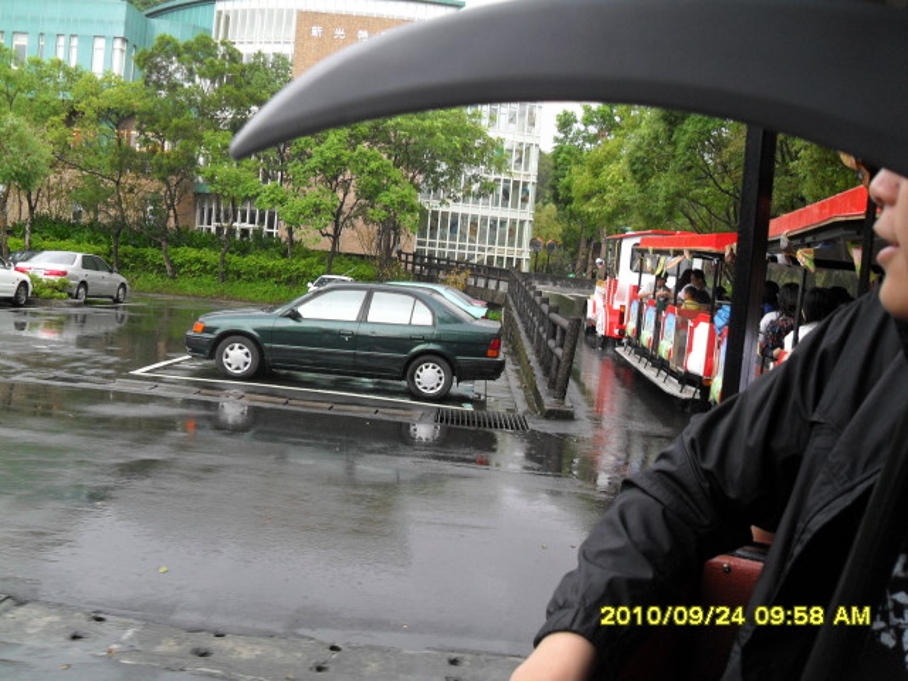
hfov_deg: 52.6
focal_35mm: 35
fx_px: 918
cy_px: 340
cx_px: 454
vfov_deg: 40.7
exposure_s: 1/180
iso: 100
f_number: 2.8
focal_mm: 6.2
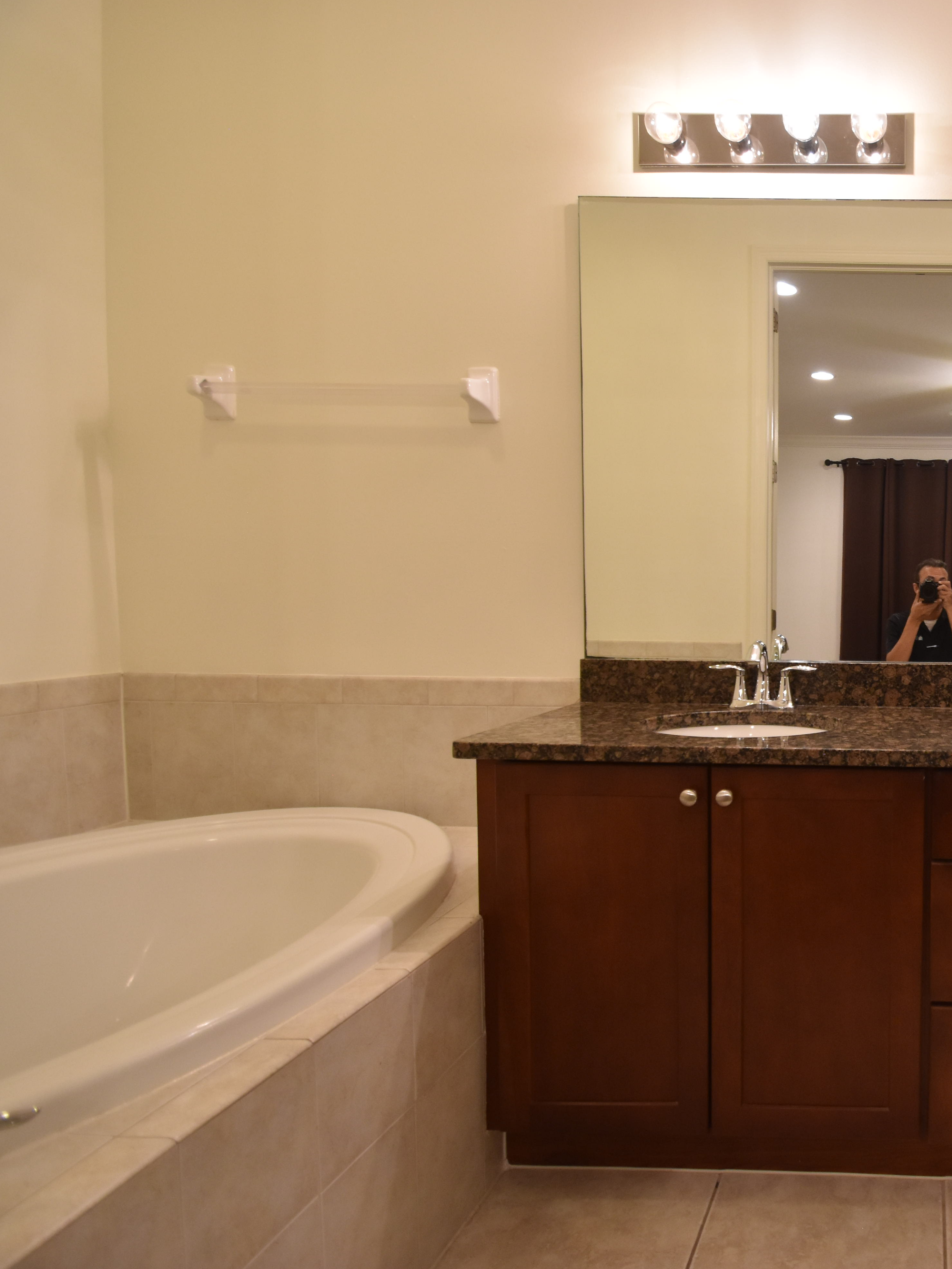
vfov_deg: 76.4
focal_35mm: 22
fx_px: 807
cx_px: 921
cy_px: 639
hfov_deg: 51.0
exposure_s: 1/60
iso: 800
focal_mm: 10
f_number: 3.5
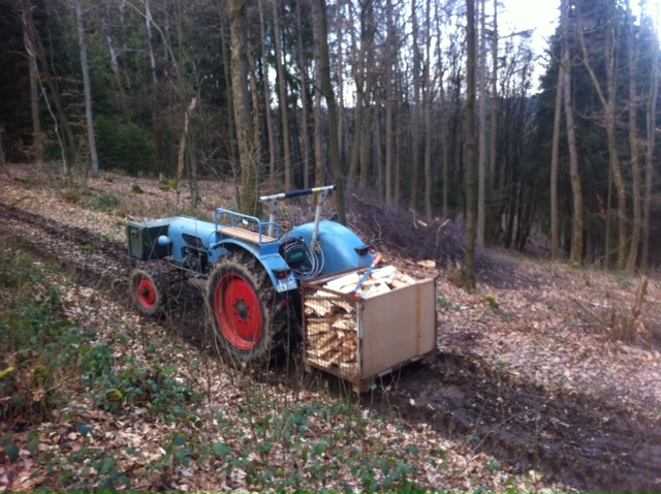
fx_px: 667
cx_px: 330
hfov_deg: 52.7
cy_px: 247
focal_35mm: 35
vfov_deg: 40.6
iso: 80
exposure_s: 1/30
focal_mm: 3.85
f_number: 2.8
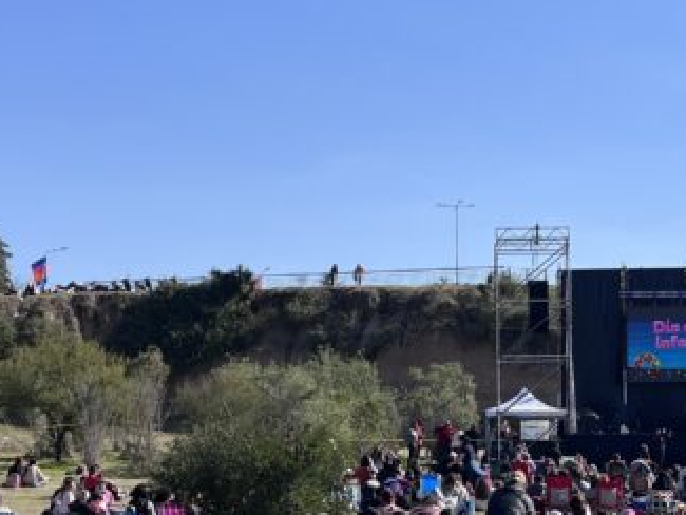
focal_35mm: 82
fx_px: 1626
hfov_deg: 23.5
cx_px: 542
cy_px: 399
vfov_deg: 17.9
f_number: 1.5
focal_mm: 5.7
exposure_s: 1/5076
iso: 50
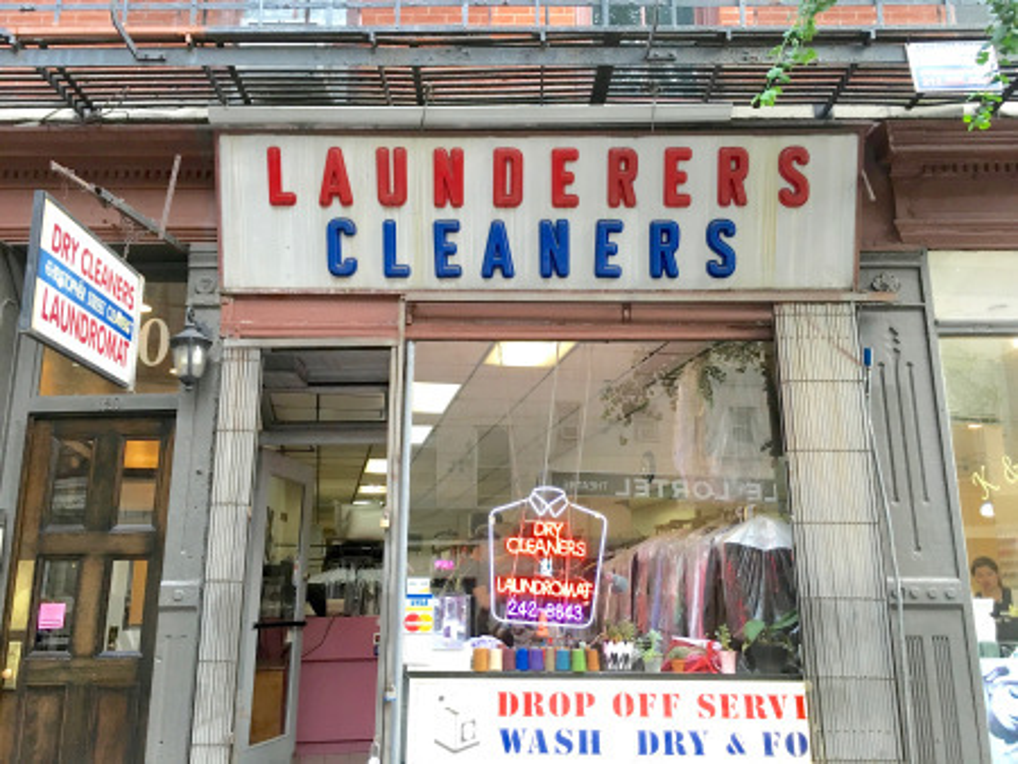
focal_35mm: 29
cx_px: 509
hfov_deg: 61.6
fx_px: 853
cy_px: 382
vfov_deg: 48.3
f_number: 2.2
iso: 40
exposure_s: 1/30
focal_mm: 4.15
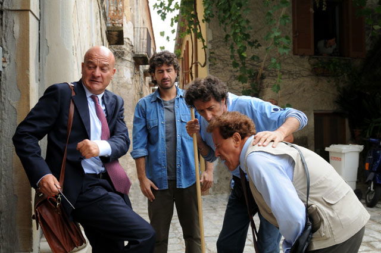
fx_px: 381
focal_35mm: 36
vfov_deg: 36.8
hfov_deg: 53.2
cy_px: 126
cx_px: 190
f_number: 5.6
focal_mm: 24
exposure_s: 1/500
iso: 800
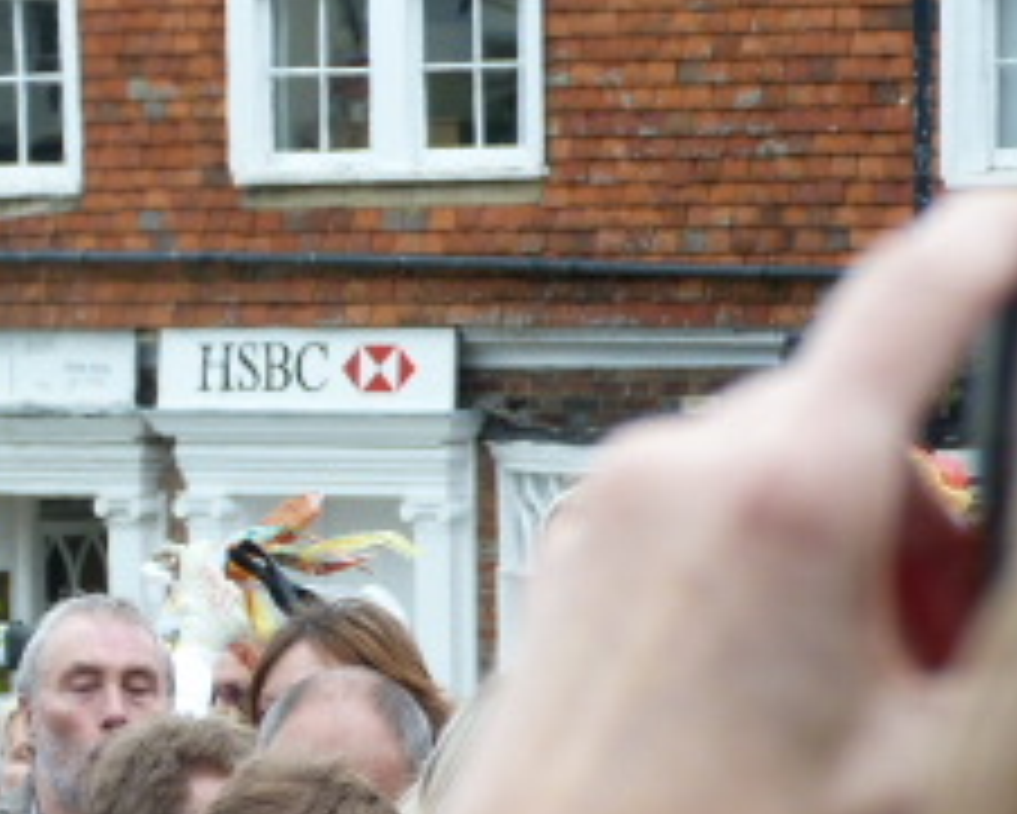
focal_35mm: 342
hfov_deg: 5.6
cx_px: -346
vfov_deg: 4.5
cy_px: 715
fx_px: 10298
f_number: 3.6
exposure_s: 1/80
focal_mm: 22.3
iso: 125
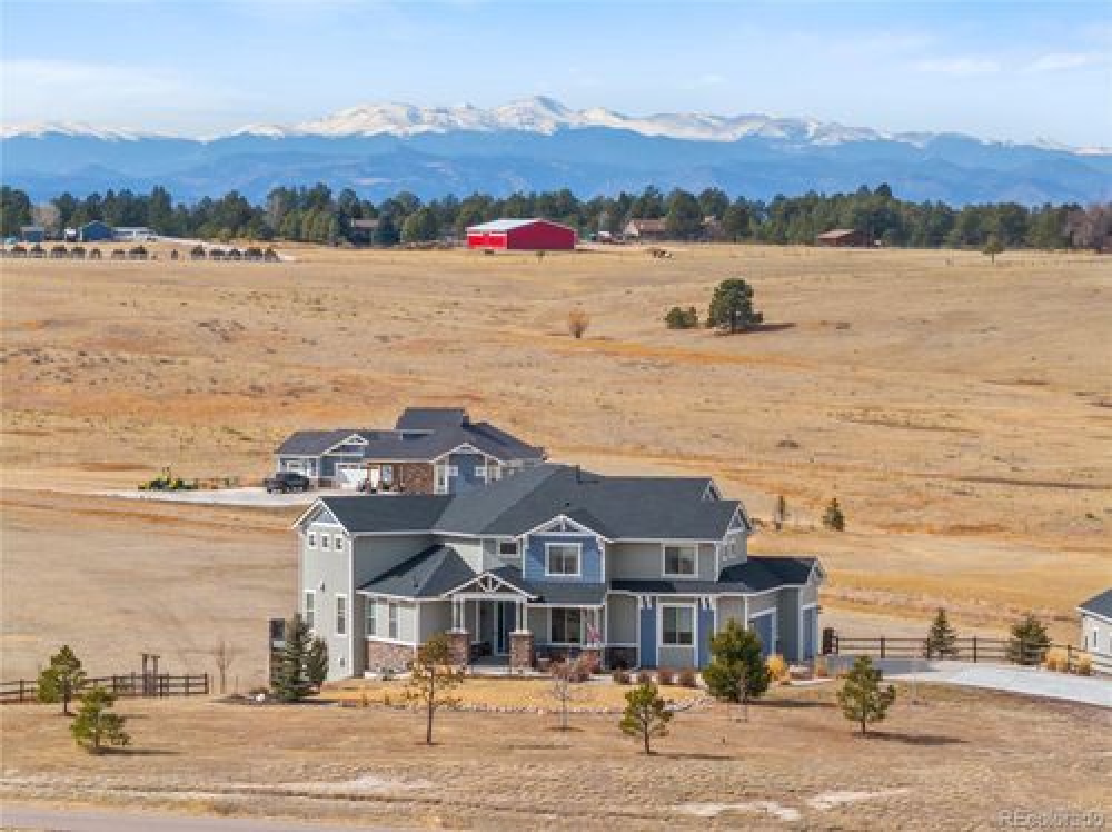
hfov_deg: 11.9
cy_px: 416
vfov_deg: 8.9
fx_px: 5327
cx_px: 556
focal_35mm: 166
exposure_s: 1/640
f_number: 3.4
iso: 100
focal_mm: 30.71
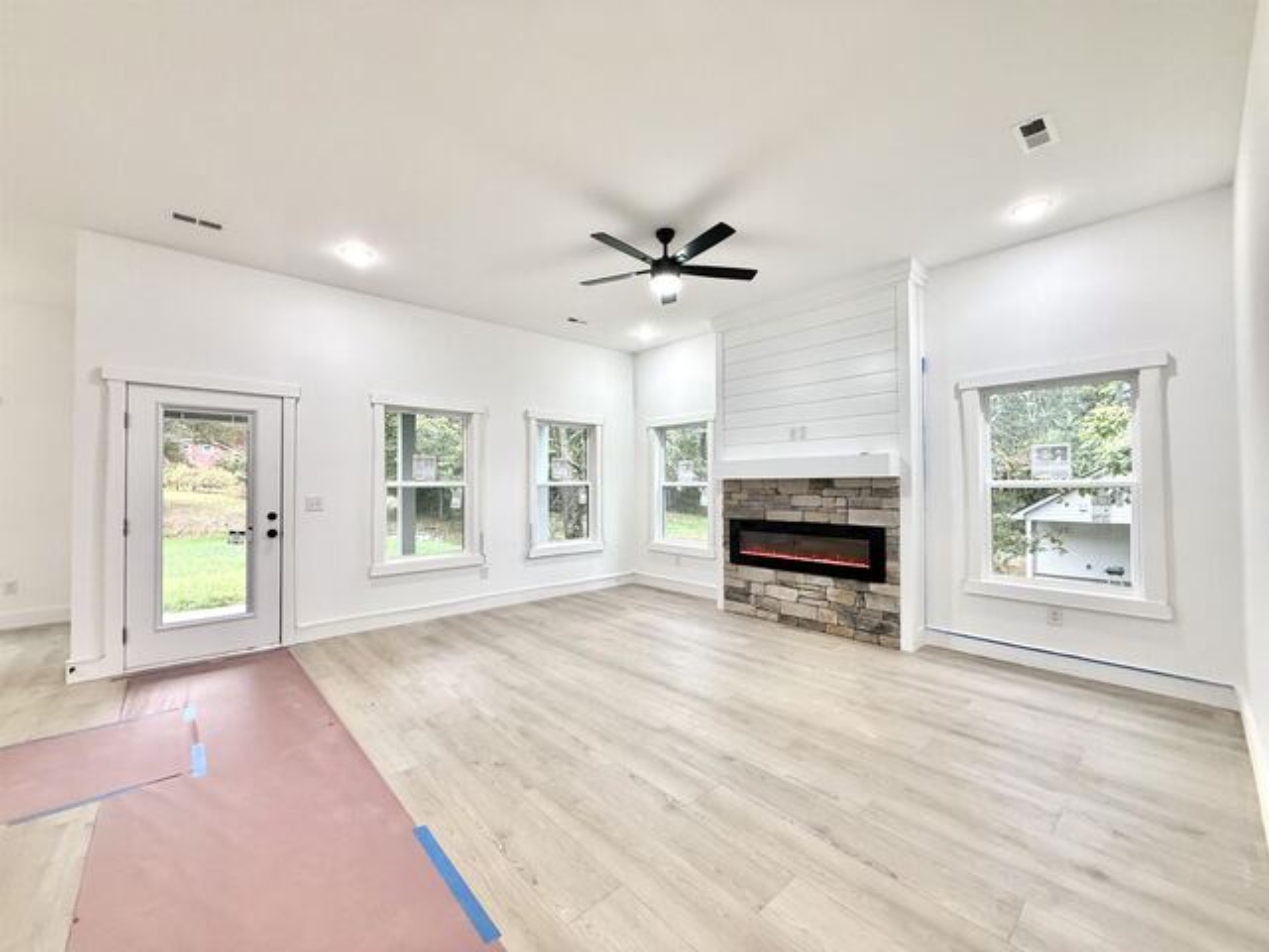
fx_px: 513
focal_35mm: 14
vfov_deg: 85.7
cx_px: 634
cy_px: 476
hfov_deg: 102.1
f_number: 2.2
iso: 250
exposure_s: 1/120
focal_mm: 2.22
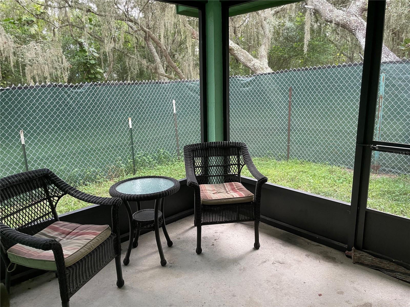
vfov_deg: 53.1
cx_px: 205
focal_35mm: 26
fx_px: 308
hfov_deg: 67.3
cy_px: 154
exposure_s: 1/90
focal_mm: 4.2
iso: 125
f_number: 1.6
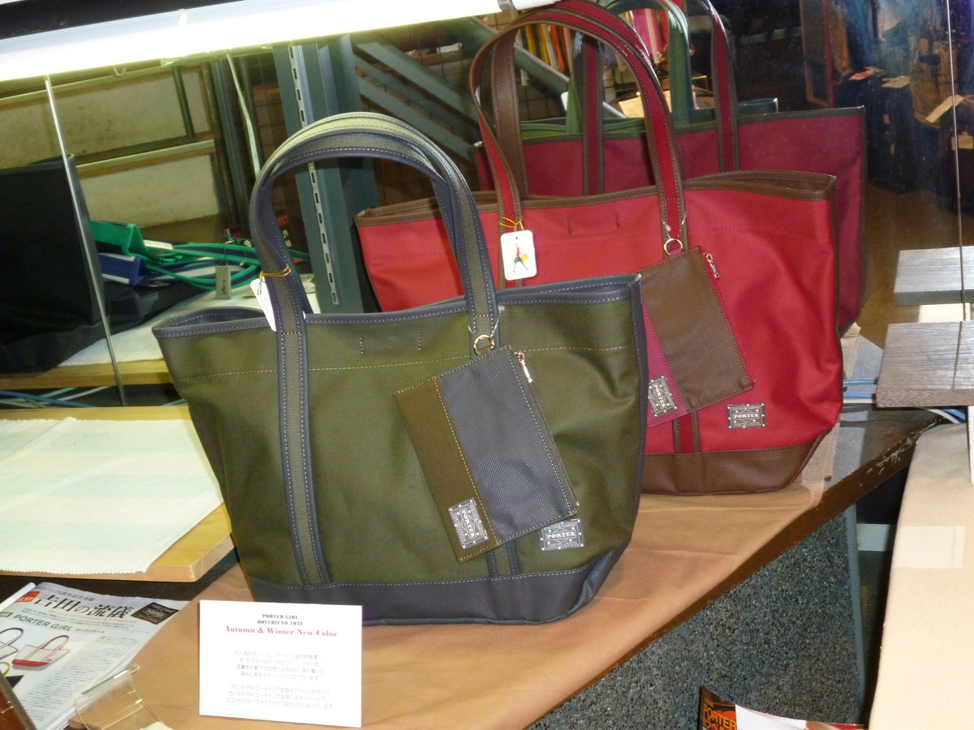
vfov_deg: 29.1
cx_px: 487
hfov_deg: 38.2
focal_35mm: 50
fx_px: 1407
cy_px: 365
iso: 250
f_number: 4
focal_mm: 8.9
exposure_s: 1/40
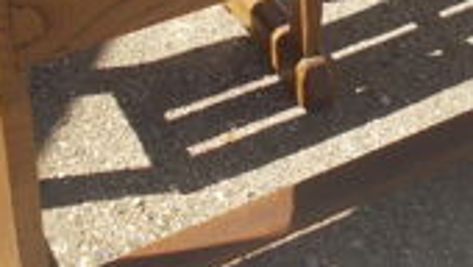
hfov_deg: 26.4
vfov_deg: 14.4
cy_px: -95
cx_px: 298
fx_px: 1004
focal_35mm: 80
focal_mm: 4.6
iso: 80
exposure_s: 1/100
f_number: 8
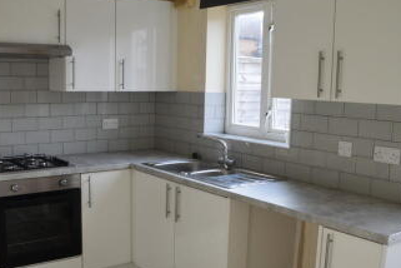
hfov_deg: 48.2
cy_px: 161
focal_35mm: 40
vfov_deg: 33.3
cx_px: 165
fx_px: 446
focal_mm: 18
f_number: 8
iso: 400
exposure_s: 1/50
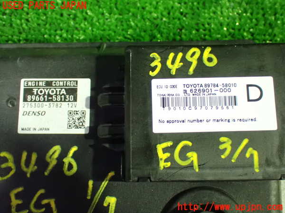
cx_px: 142
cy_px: 106
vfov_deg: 30.9
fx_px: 387
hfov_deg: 40.4
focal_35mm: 47
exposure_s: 1/30
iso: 1600
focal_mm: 8.4
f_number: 3.1
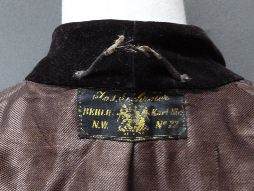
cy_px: 96
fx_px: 249
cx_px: 127
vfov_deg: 41.8
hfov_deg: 54.0
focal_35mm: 34
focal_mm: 6
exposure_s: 1/8
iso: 1600
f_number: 3.5
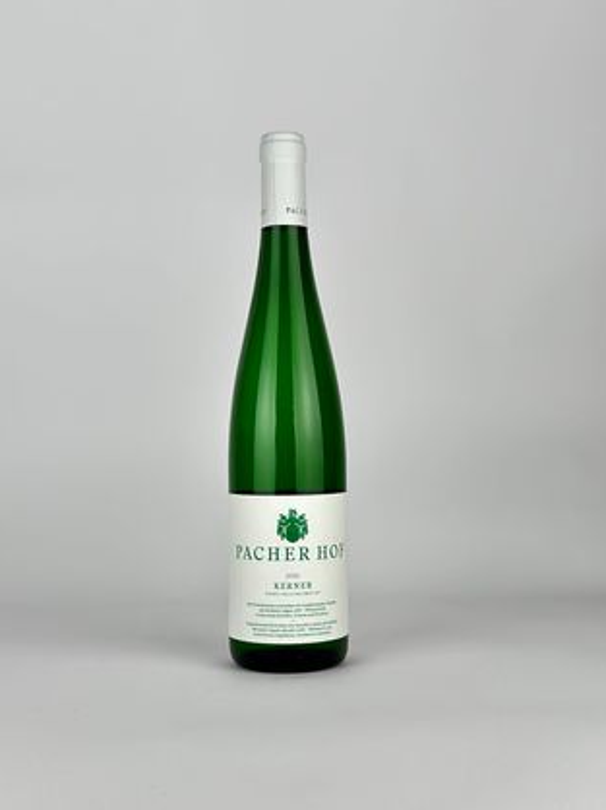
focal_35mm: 49
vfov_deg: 38.9
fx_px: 1145
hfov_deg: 29.6
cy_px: 406
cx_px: 306
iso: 80
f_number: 1.78
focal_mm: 6.86
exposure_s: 1/395
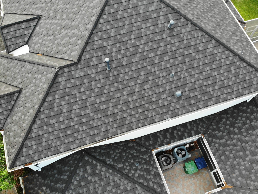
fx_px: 224
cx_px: 132
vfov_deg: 46.5
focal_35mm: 30
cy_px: 117
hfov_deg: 60.0
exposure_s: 1/94.5
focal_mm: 4.5
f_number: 2.8
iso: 100
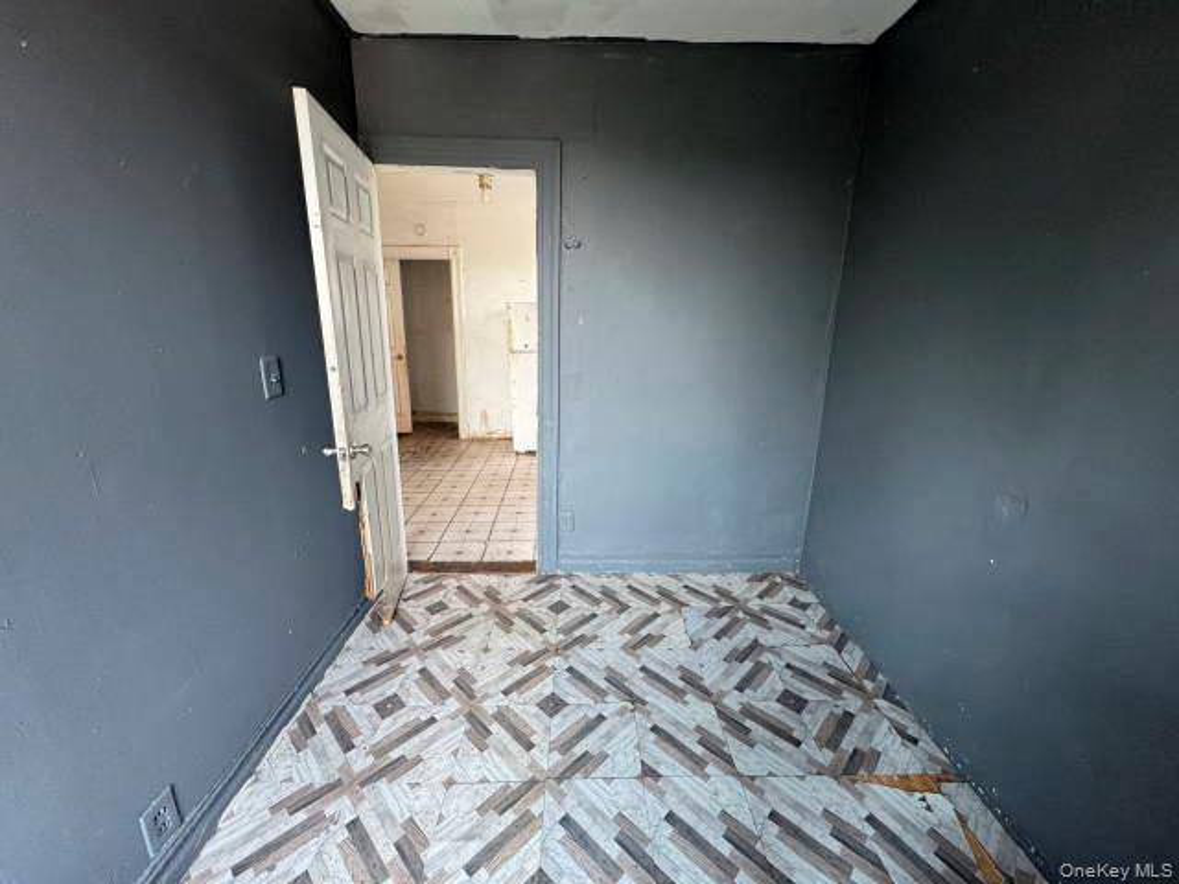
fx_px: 477
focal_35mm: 14
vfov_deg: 85.7
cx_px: 590
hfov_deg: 102.1
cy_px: 442
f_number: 2.2
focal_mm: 2.22
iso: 200
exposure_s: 1/99
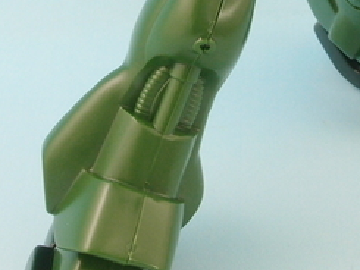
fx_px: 1290
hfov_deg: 15.7
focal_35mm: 124
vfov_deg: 11.6
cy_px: -107
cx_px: 310
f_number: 8
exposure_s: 1
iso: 100
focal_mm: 8.16
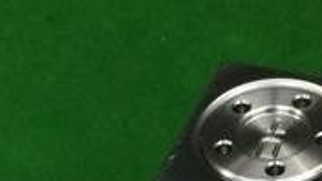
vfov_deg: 9.0
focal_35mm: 123
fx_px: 1050
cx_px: 145
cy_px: 406
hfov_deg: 17.4
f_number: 2.4
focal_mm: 3.3
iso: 80
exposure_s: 1/30
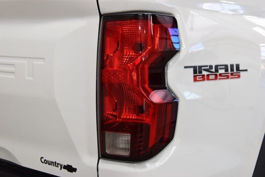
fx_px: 442
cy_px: 88
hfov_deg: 33.4
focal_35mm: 60
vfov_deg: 22.6
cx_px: 132
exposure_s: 1/15
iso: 400
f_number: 6.3
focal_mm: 40
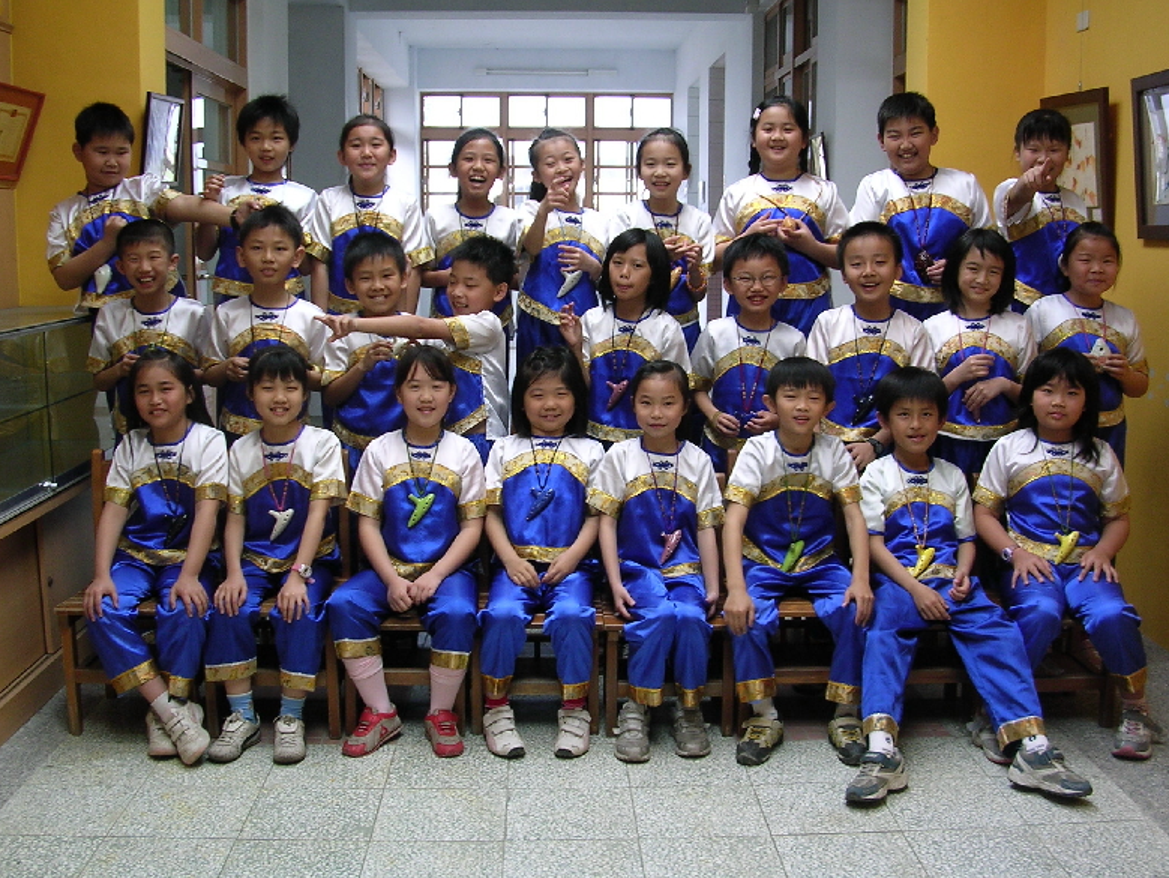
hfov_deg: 47.8
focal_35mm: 39
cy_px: 434
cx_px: 584
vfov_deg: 36.8
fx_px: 1318
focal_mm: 5.8
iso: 100
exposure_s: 1/60.4
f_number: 2.8
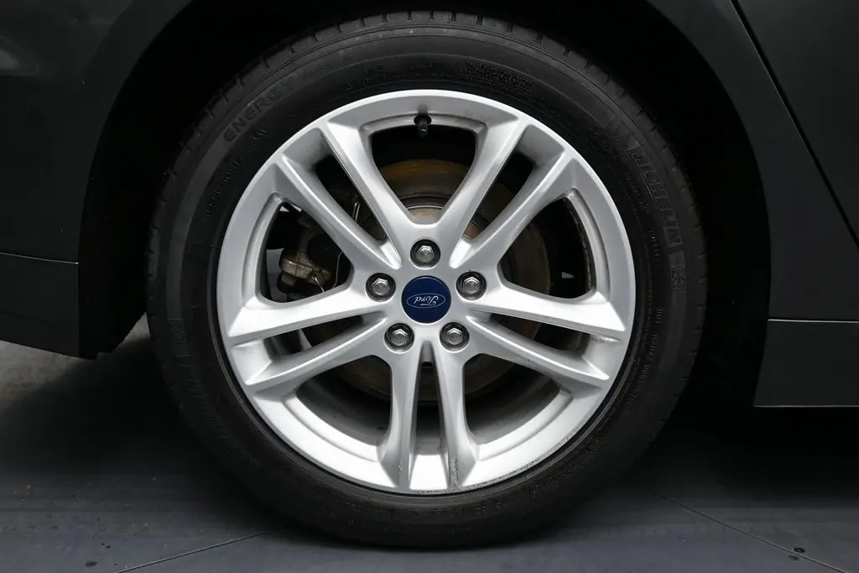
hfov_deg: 51.3
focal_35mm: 38
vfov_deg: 35.5
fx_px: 895
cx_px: 430
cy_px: 286
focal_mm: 25
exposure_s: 1/160
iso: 400
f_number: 4.2
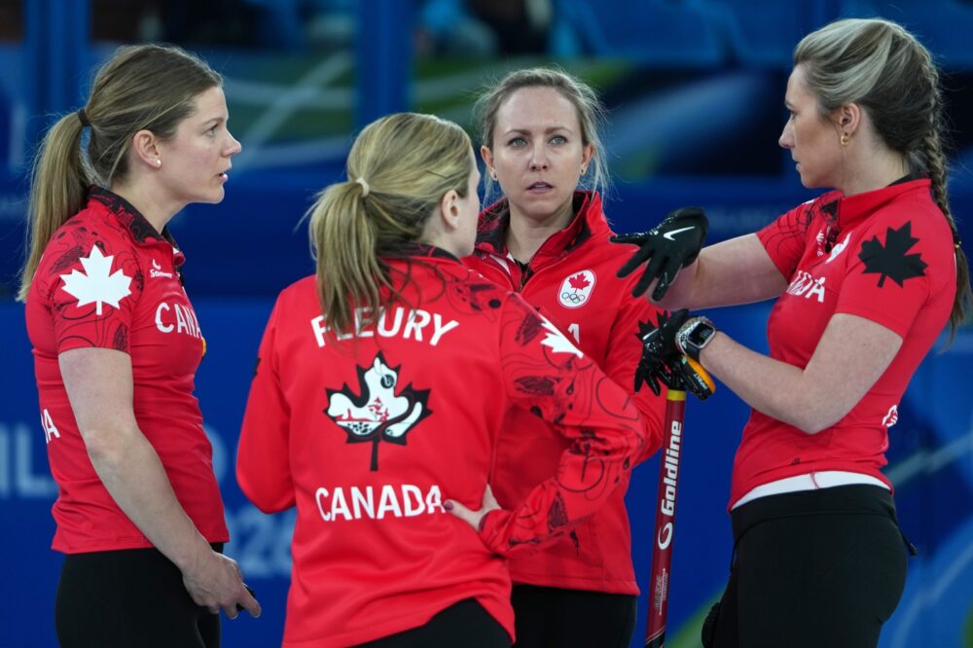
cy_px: 324
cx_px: 486
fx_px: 12104
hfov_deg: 4.6
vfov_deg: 3.1
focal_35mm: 448
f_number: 6.3
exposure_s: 1/500
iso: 1000
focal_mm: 448
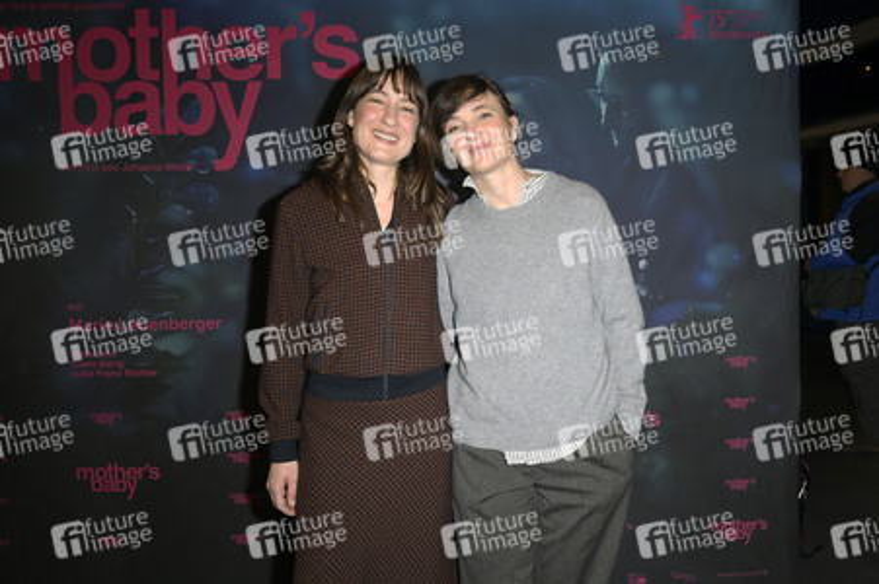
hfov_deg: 63.7
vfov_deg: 44.9
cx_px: 440
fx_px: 708
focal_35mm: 29
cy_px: 292
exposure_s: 1/250
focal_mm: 29
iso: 1600
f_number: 6.3
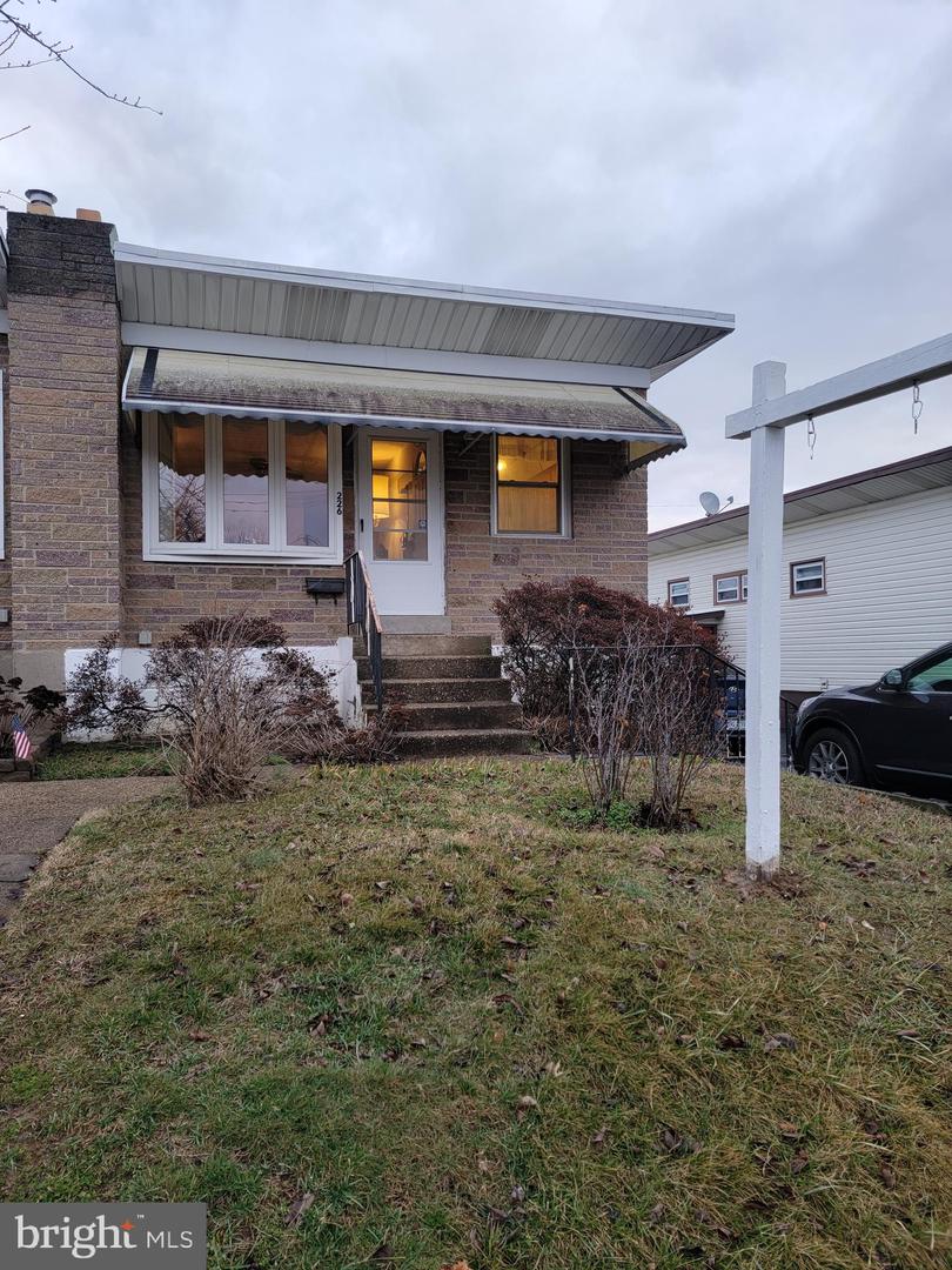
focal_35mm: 24
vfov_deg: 71.6
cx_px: 476
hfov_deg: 56.8
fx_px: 880
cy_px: 635
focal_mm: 6.7
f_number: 1.8
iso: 100
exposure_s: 1/120
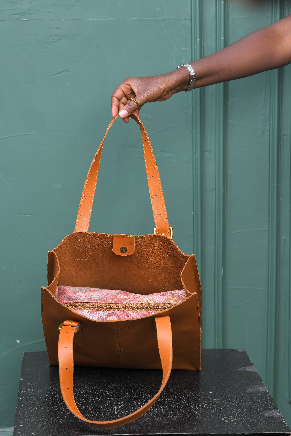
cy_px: 218
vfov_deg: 23.9
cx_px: 146
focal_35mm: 85
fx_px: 1031
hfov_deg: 16.1
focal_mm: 85
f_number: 7.1
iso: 250
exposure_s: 1/200
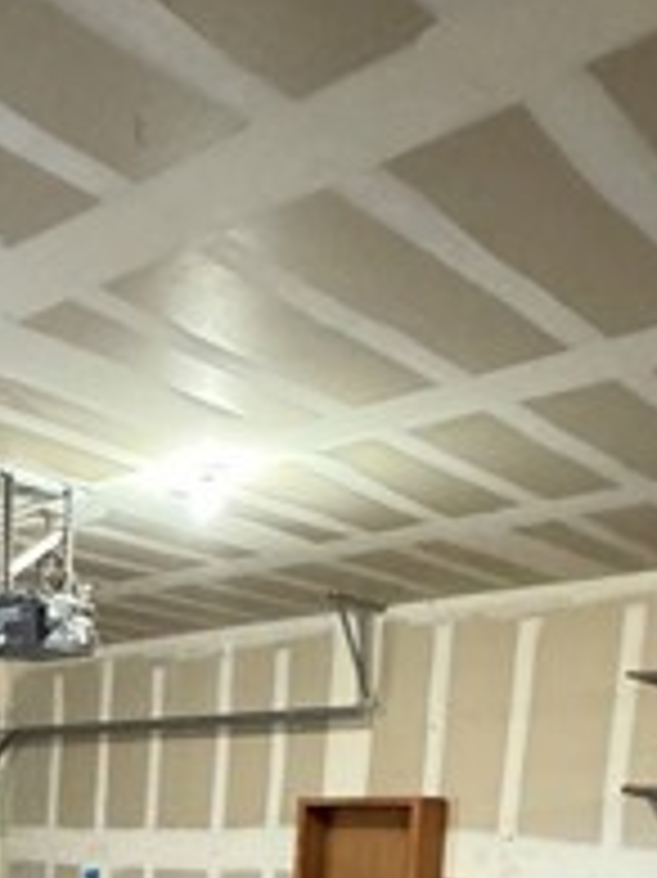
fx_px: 1165
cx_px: -81
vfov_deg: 34.9
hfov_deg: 28.4
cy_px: 986
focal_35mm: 46
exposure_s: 1/40
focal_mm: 2.22
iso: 1250
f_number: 2.2
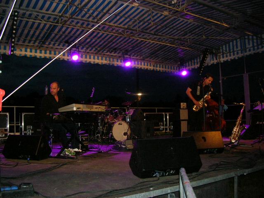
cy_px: 99
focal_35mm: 35
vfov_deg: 40.7
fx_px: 267
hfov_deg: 52.6
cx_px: 132
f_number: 2.8
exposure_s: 1/60.1
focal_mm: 5.8
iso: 200
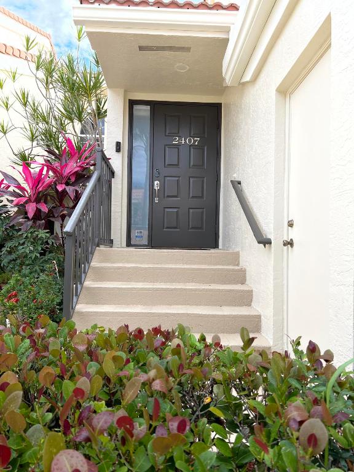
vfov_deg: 67.3
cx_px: 177
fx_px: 355
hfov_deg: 53.1
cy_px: 236
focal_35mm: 26
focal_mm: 5.7
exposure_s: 1/814
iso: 50
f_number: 1.5
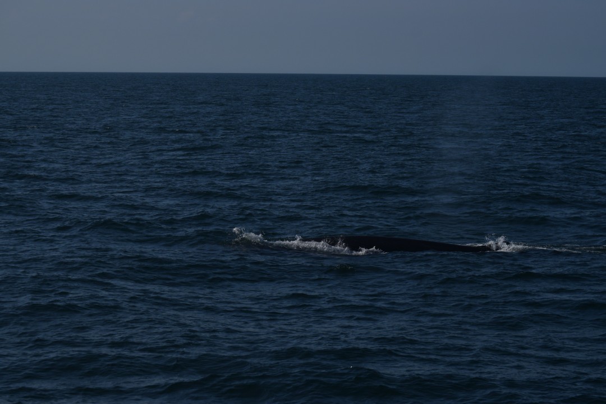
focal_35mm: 112
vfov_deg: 12.2
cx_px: 303
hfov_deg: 18.2
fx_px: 1894
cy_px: 202
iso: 200
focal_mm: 75
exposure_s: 1/4000
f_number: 7.1
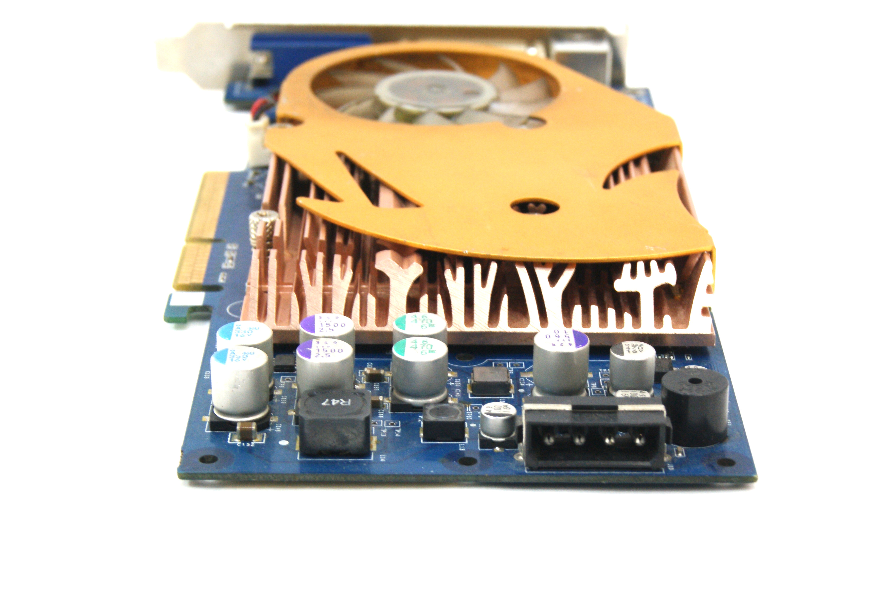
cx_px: 442
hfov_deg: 29.9
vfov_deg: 20.2
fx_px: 1655
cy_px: 294
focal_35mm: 68
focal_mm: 45
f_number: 9
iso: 400
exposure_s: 1/40
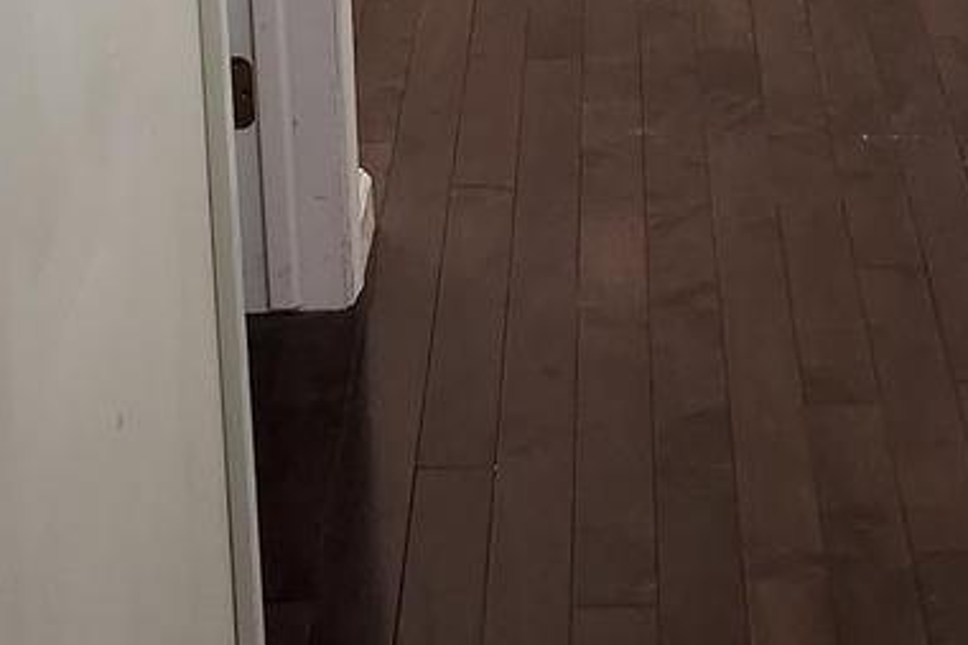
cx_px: 690
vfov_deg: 13.1
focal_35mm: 101
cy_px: -171
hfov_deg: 20.1
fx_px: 2714
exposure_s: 1/120
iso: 640
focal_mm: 5
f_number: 1.8
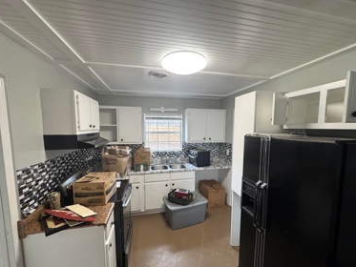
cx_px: 180
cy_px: 142
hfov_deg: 98.1
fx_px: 154
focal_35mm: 15
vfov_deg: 81.7
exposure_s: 1/120
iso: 250
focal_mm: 2.22
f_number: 2.2
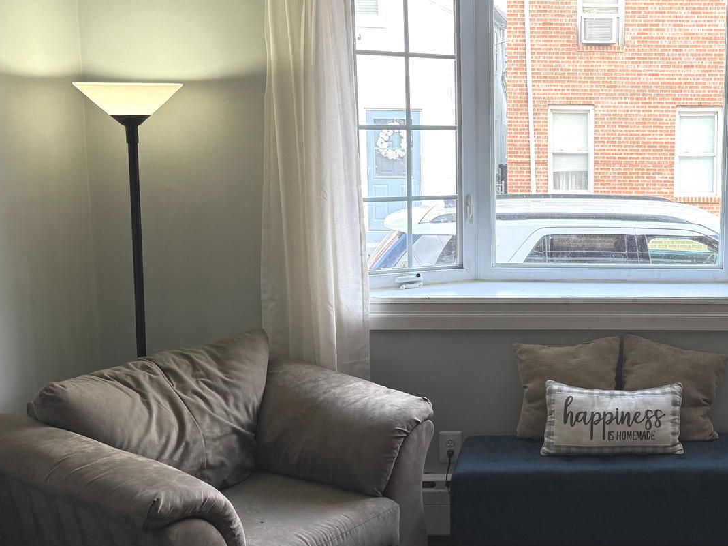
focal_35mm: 46
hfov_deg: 39.4
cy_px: 234
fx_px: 967
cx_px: 594
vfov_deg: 31.5
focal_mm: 6.76
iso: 100
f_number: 1.78
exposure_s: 1/207
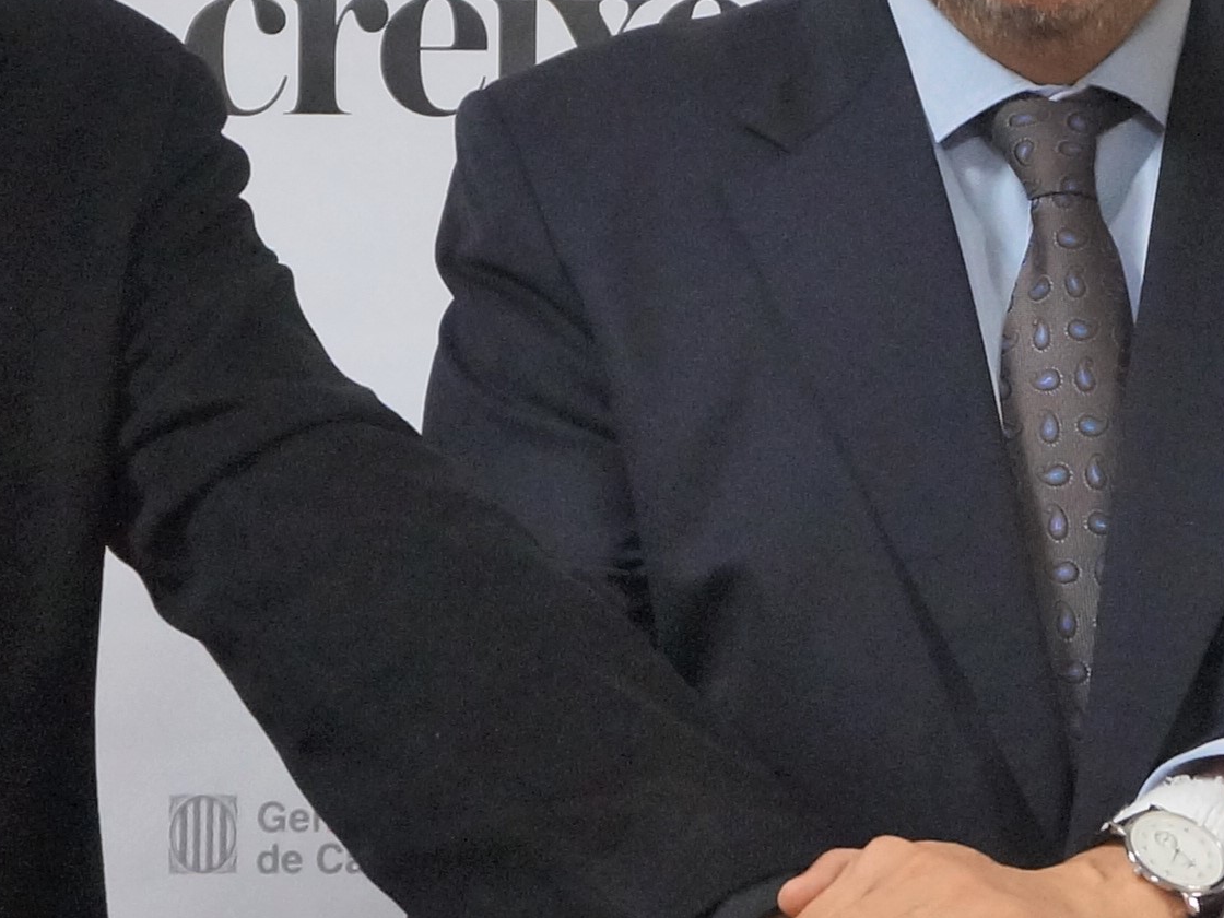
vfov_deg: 10.6
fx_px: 4915
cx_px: 1227
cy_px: 221
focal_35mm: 139
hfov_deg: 14.0
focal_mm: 22
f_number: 4
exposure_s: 1/160
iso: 2000
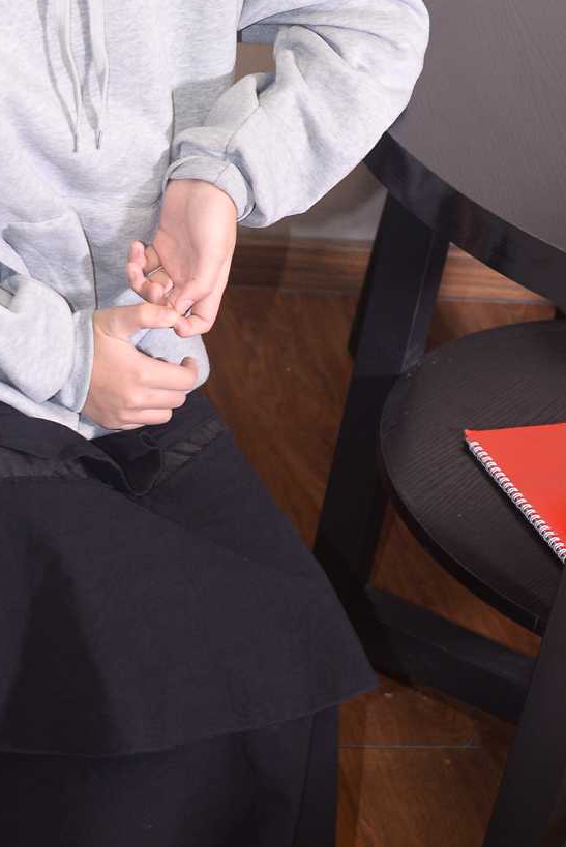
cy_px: 359
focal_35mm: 96
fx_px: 2261
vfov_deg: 21.2
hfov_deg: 14.2
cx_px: 108
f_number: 5.6
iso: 640
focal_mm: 35
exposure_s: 1/40
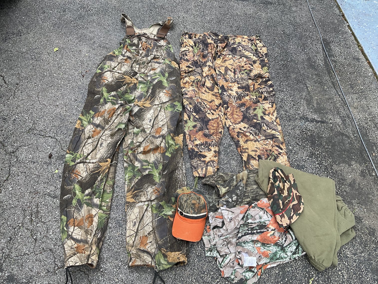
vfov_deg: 48.2
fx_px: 317
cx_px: 189
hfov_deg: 61.7
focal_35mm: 29
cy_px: 142
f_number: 1.8
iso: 16
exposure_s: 1/192
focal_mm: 3
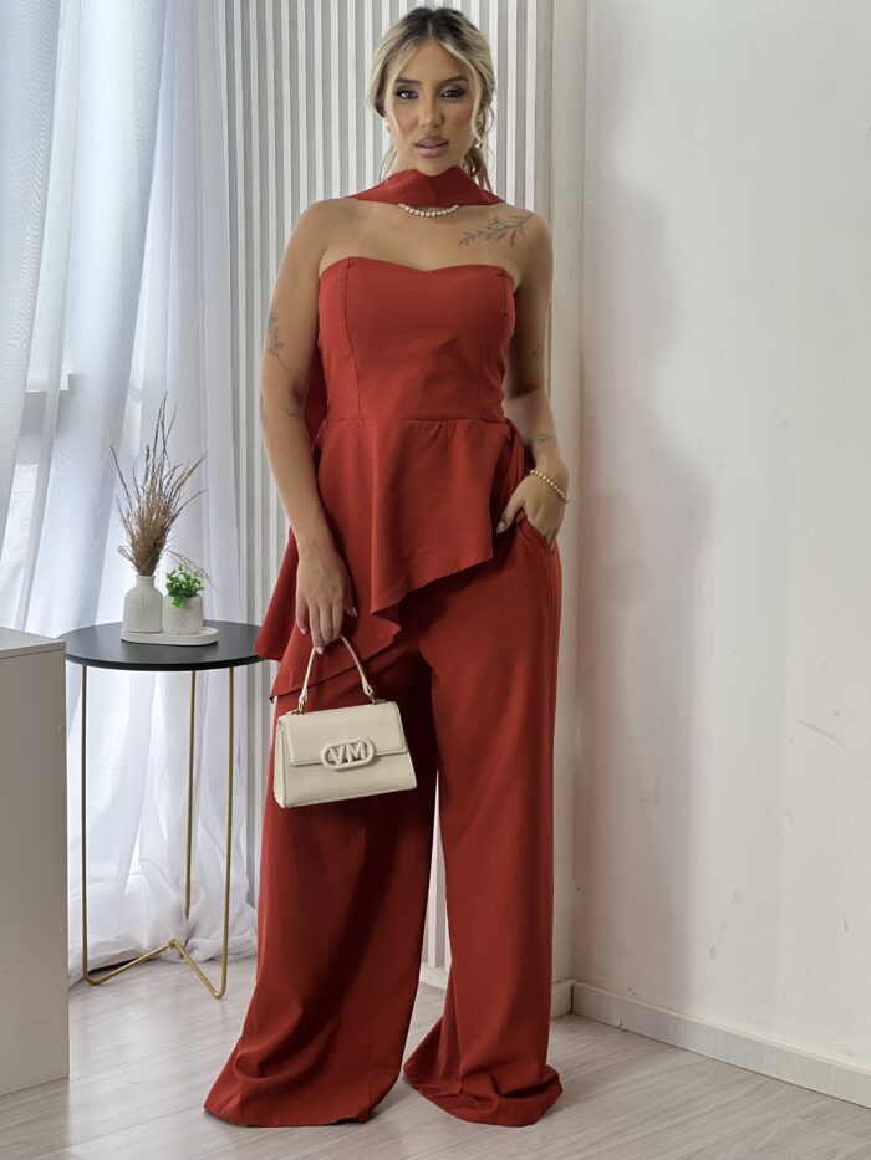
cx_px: 436
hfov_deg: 19.1
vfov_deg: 25.3
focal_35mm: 77
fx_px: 2583
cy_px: 580
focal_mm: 9
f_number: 2.8
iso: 64
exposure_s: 1/120
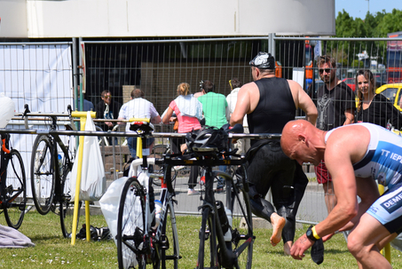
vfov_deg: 8.0
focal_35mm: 171
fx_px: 1911
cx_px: 245
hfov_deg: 12.0
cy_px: 174
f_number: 7.1
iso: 400
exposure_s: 1/2000
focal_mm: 86
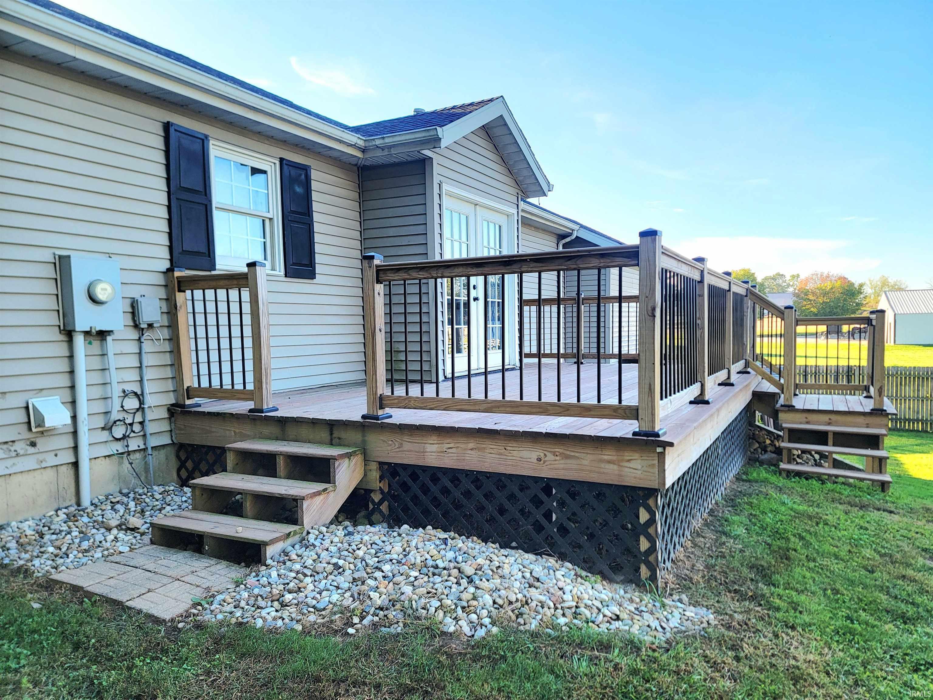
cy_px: 350
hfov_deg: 71.6
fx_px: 647
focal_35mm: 24
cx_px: 466
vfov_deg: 56.8
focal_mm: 6.7
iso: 16
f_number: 1.8
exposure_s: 1/185
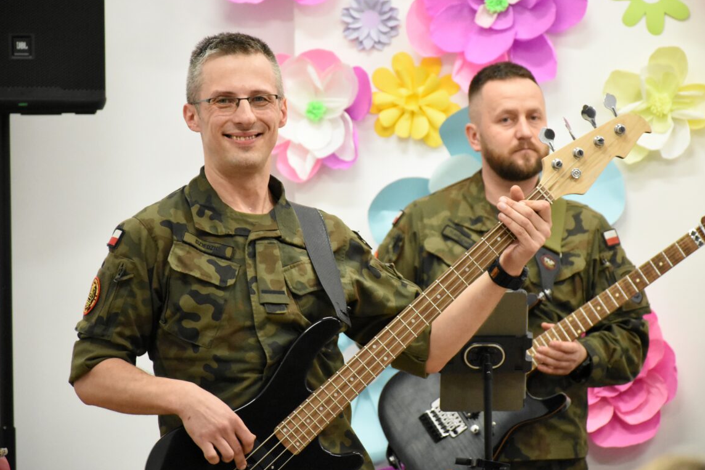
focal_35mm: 192
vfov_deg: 7.2
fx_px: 3760
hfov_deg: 10.7
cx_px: 367
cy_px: 230
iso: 6400
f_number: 5.6
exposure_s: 1/125
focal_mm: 122
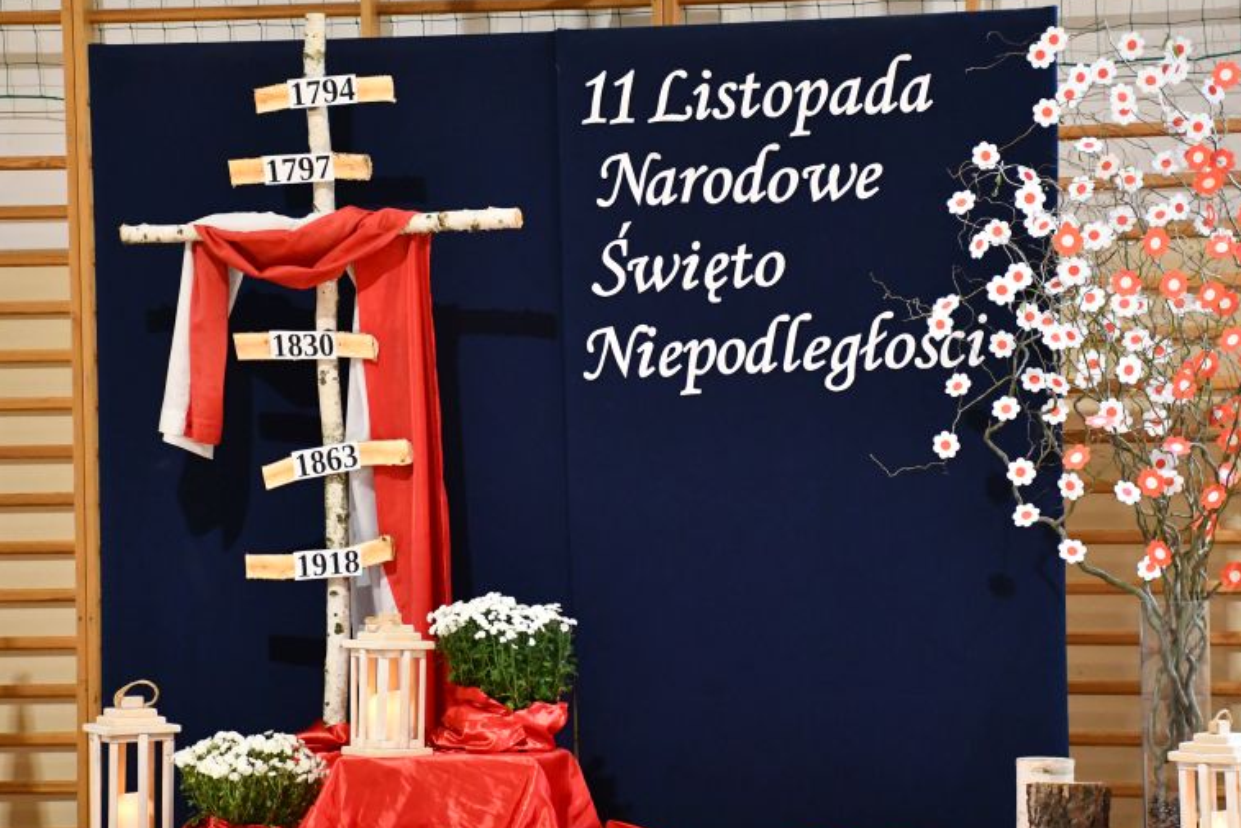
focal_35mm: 111
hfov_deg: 18.4
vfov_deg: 12.3
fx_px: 3827
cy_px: 473
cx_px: 630
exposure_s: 1/60
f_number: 4.8
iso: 5000
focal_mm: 56
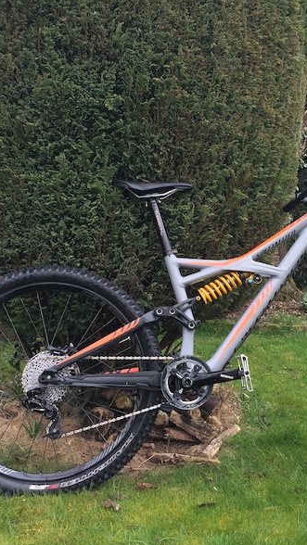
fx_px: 622
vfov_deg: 47.3
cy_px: 272
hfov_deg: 27.4
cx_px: 221
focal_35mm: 43
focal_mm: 4.15
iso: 32
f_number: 2.2
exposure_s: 1/209
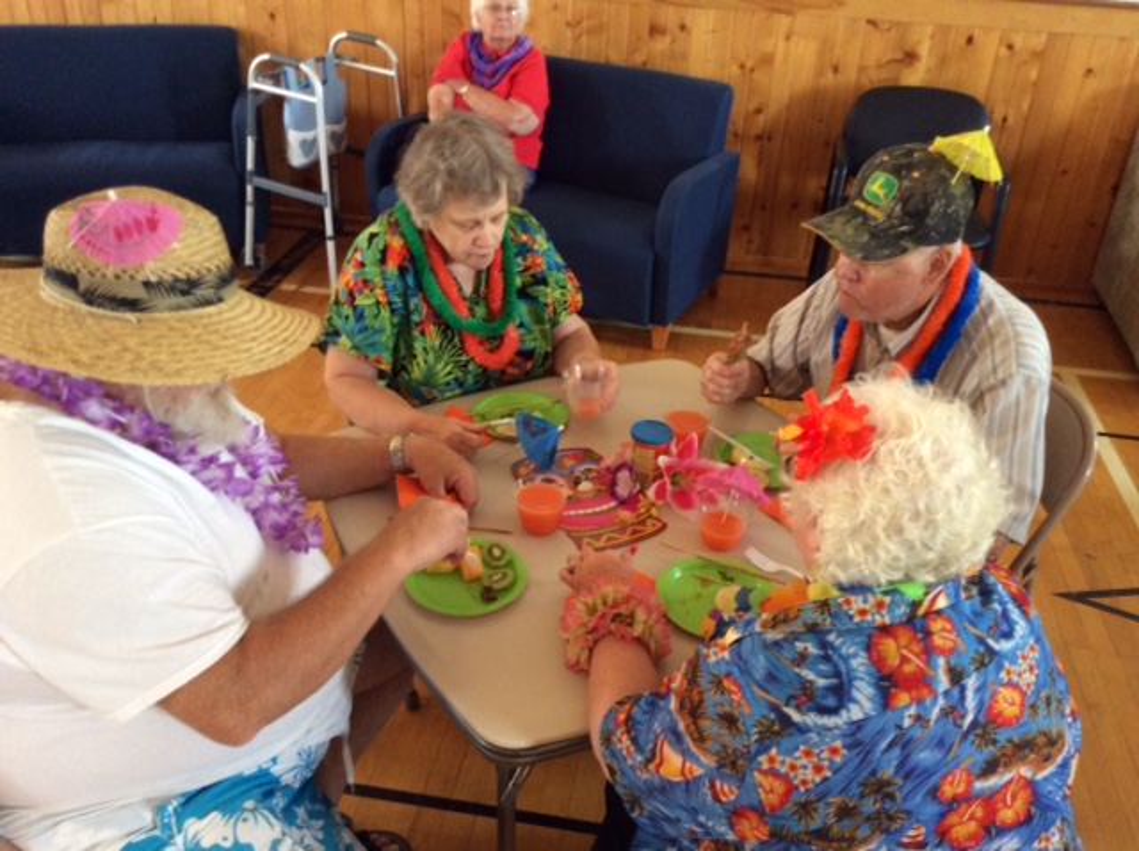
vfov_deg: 44.1
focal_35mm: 32
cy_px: 426
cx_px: 570
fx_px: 1051
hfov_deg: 56.9
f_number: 2.4
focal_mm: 3.3
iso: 200
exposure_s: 1/24
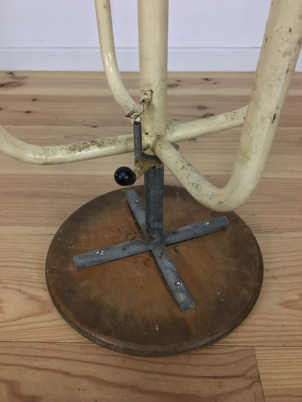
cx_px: 151
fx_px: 337
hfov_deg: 48.2
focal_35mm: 29
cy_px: 201
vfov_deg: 61.7
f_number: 2.2
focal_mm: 4.15
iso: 50
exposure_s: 1/33
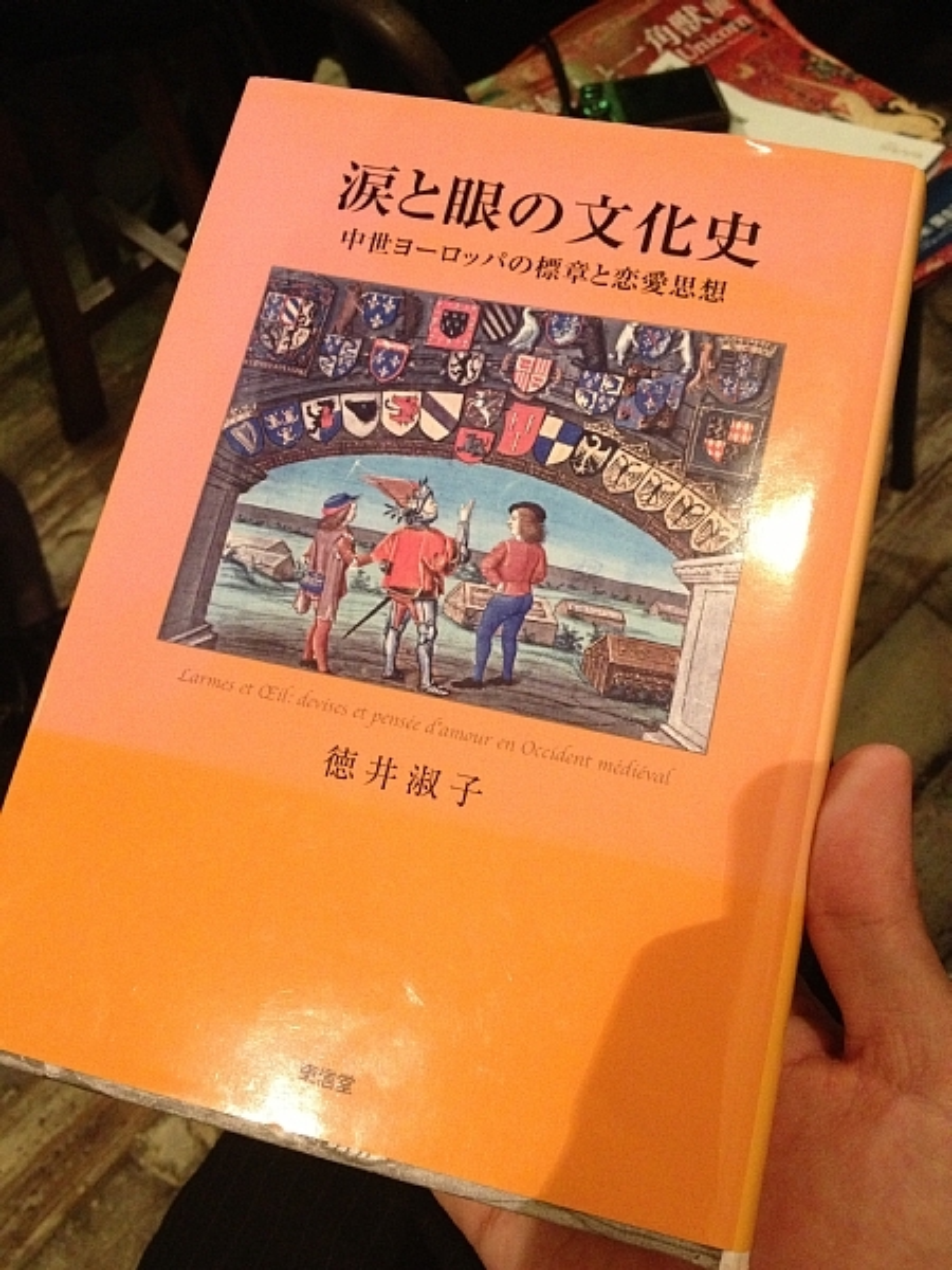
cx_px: 476
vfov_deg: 52.6
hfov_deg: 40.7
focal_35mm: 35
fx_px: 1283
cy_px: 635
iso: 400
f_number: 2.4
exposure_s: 1/17
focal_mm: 4.28
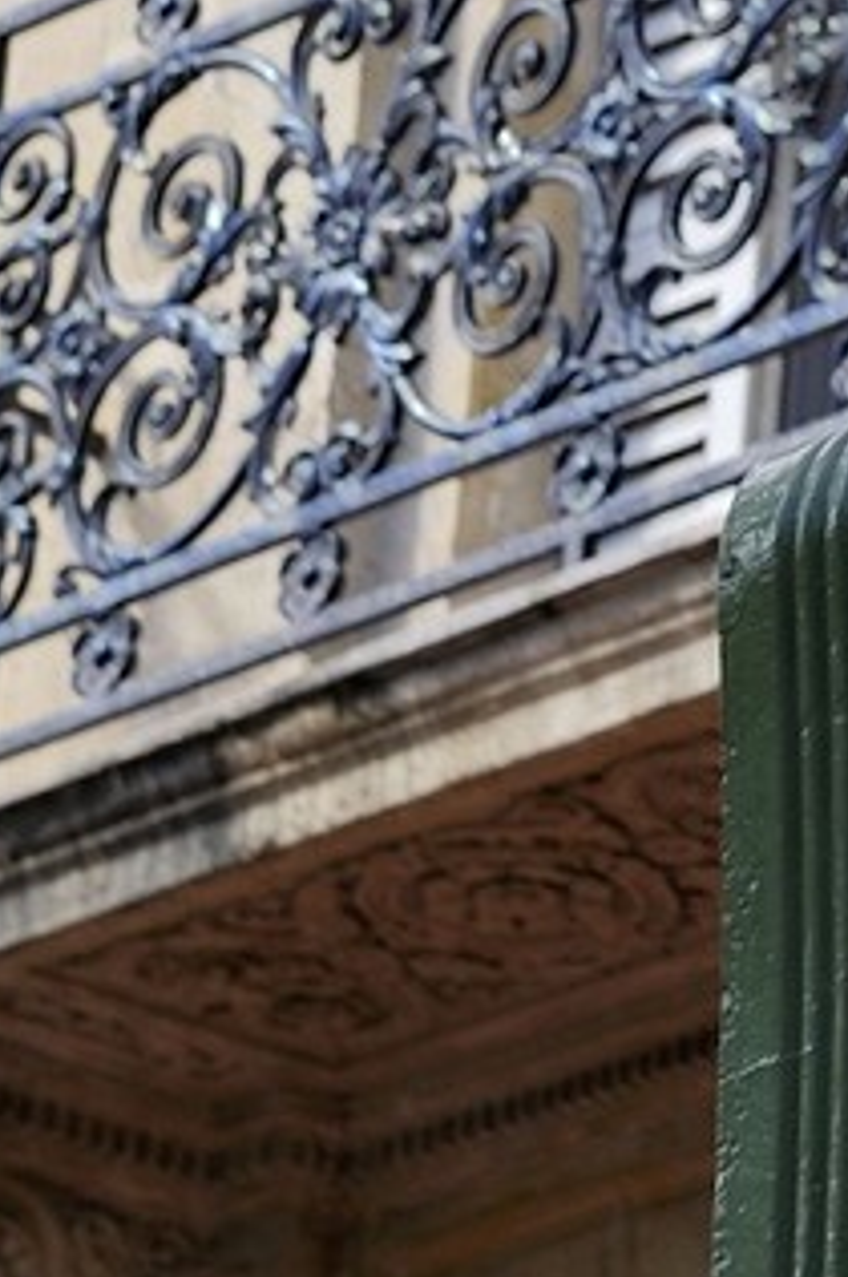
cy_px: -339
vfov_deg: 7.0
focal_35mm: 294
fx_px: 10410
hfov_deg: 4.6
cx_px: 1914
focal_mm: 58
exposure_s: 1/250
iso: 200
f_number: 6.3
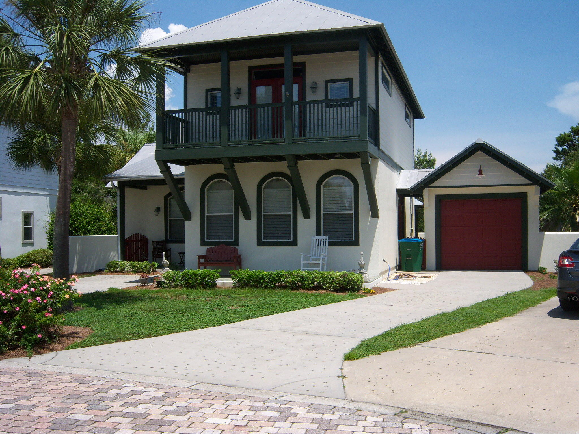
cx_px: 290
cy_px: 217
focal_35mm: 36
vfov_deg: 39.7
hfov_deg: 51.4
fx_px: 602
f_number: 4.8
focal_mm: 7.5
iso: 80
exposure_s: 1/640
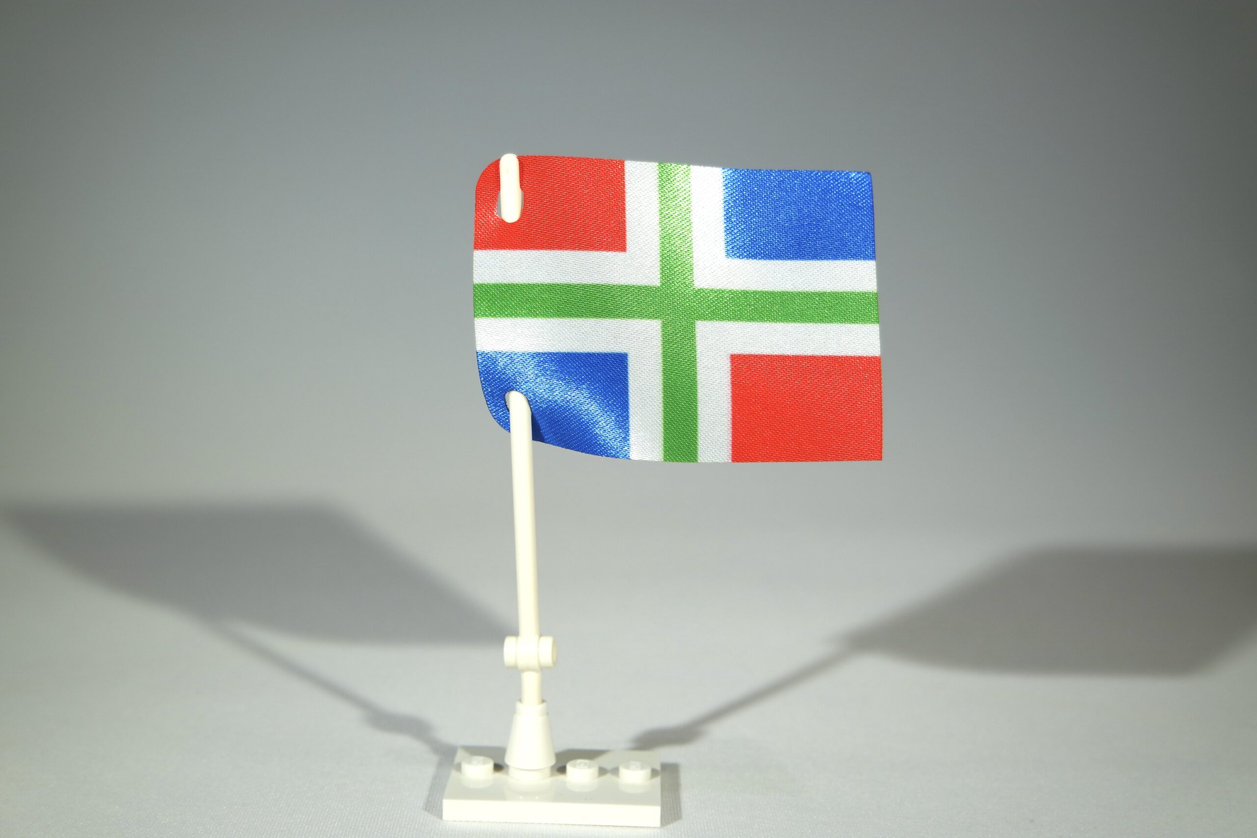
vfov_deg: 25.5
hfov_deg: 37.5
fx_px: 1851
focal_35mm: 53
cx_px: 628
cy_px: 419
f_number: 5
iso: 100
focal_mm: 35
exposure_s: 1/160
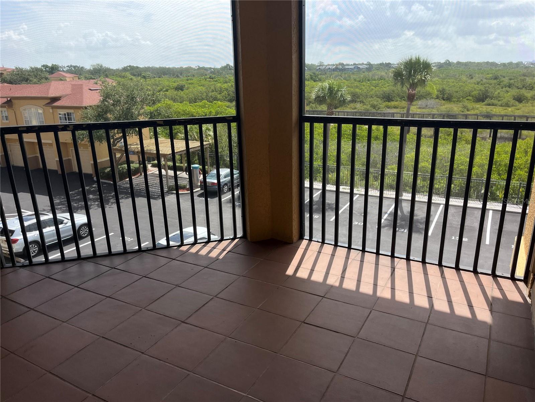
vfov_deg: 53.1
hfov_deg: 67.3
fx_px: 402
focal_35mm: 26
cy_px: 201
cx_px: 268
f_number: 1.6
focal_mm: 5.1
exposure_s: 1/2899
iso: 50
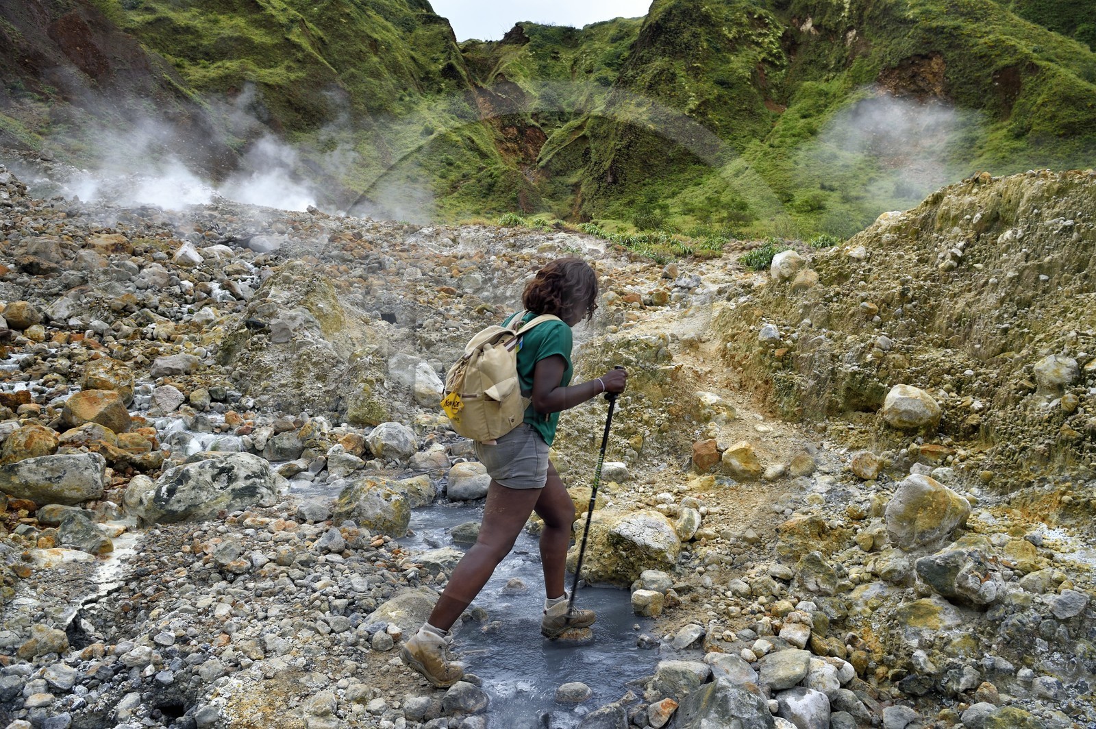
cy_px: 364
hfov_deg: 73.8
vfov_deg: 53.1
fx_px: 730
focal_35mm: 24
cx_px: 548
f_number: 8
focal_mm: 24
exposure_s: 1/250
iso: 200
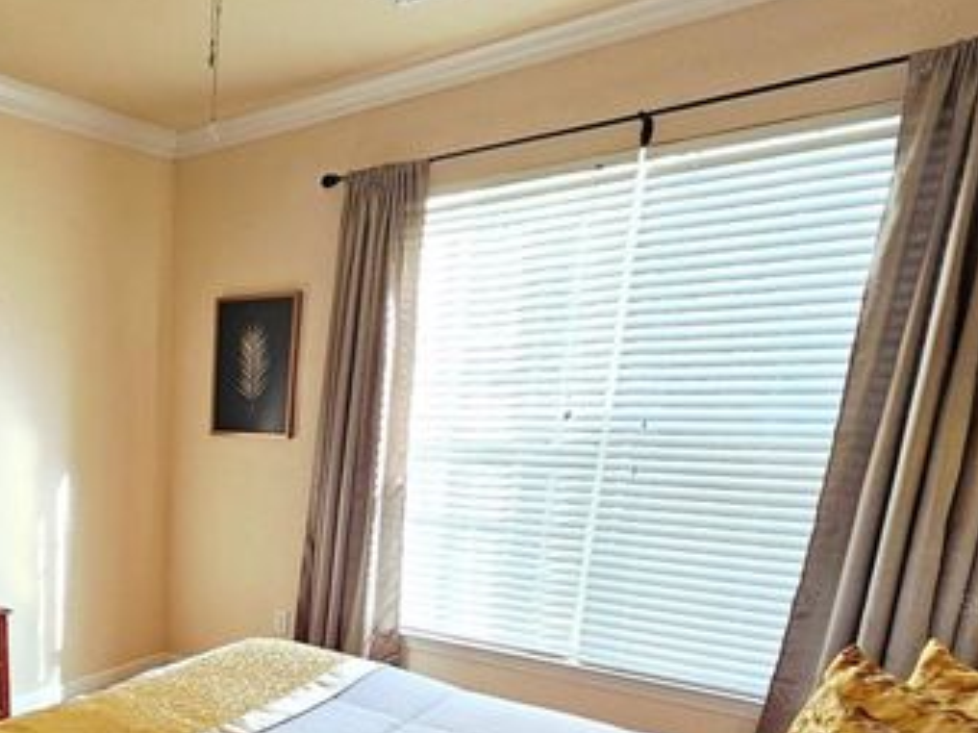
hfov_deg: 54.9
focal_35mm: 27
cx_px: 62
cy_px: 603
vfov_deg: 48.0
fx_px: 763
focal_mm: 2.2
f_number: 2.2
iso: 80
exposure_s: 1/60
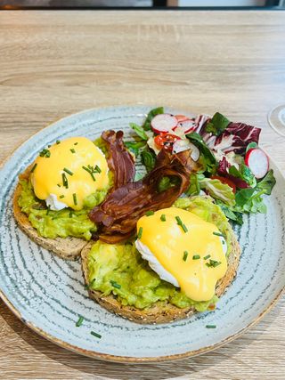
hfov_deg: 53.0
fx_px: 286
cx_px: 142
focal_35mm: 26
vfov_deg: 67.3
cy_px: 190
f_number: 1.5
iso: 80
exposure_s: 1/50
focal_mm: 5.7
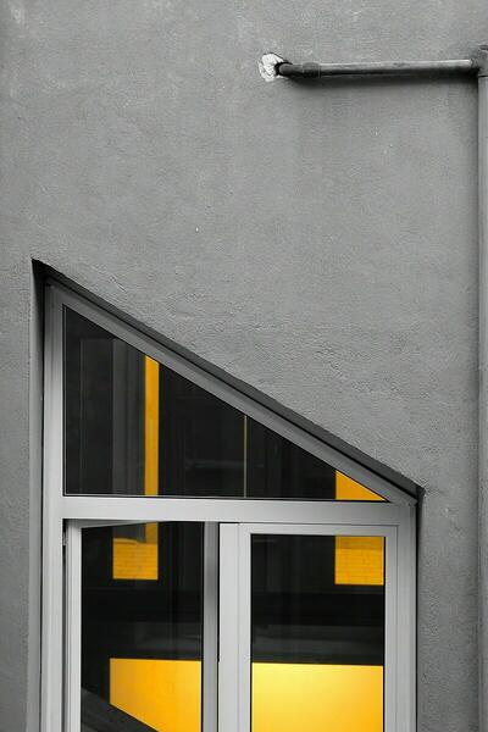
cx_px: 244
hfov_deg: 25.5
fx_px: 1078
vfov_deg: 37.5
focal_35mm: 53
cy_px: 366
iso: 800
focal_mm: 35
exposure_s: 1/20
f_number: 2
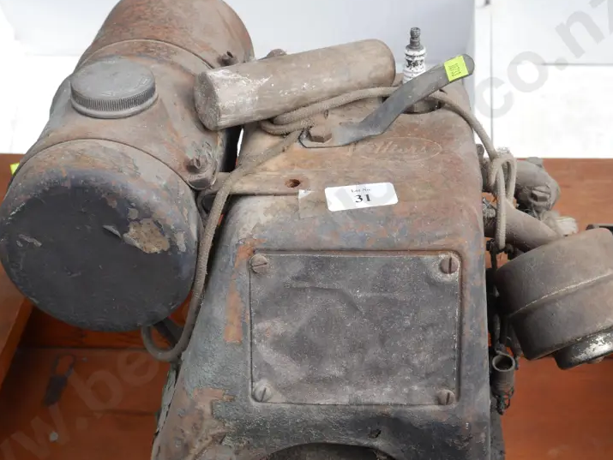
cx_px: 273
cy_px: 262
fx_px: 1116
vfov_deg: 23.3
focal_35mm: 63
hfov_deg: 30.7
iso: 200
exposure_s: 1/200
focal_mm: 22
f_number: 7.1
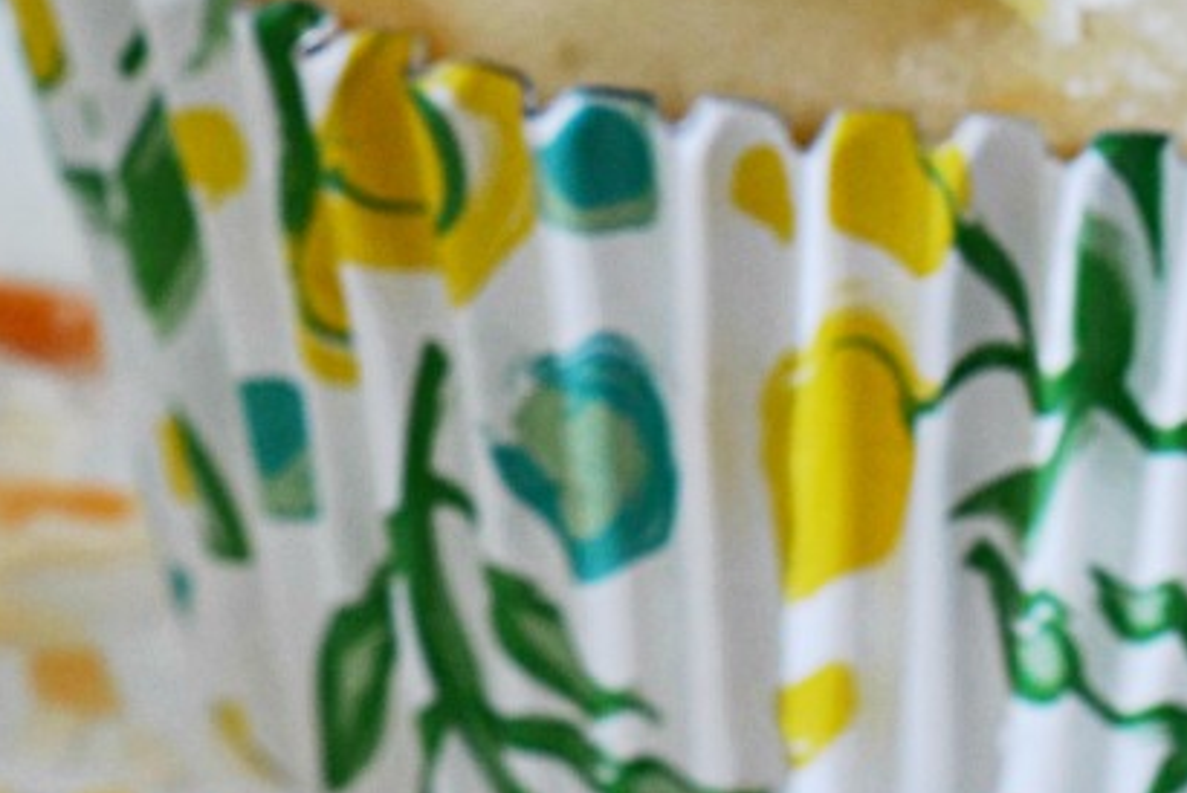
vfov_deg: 3.9
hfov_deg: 5.7
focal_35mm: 351
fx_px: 11581
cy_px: -17
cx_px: -1352
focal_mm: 50
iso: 100
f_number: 10
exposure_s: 1/6
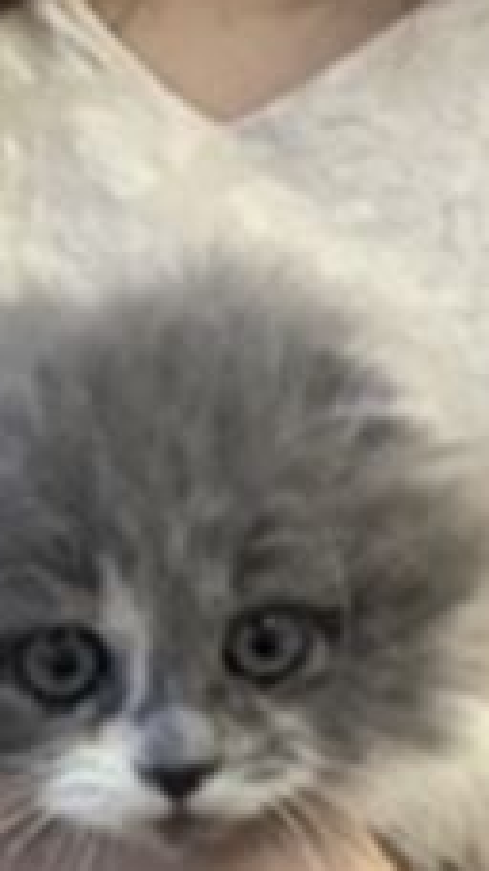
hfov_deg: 13.5
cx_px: 107
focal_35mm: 89
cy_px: 653
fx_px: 2055
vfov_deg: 23.7
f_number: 2.4
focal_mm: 3.3
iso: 125
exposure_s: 1/60
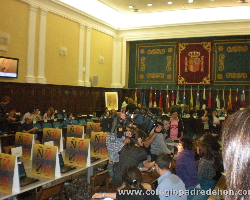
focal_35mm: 40
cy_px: 100
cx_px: 125
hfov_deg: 45.8
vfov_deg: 37.3
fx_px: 296
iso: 669
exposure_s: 1/60
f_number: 3.1
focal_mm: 6.3
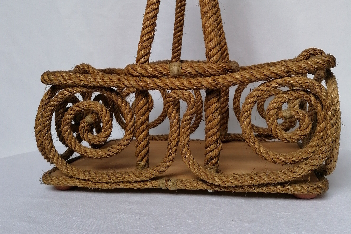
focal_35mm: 38
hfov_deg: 50.7
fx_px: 370
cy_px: 54
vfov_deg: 34.2
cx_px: 174
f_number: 1.8
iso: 100
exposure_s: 3
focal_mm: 4.75
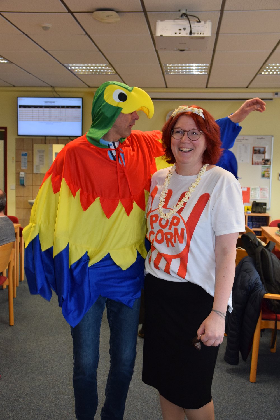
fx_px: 455
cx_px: 140
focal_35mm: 39
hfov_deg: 34.2
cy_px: 210
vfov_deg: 49.6
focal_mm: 26
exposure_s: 1/100
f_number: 5
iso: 800
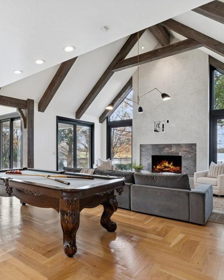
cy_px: 150
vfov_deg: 70.2
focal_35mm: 24
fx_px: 199
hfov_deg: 55.3
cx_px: 50
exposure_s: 1/50
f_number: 8
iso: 200
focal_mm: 10
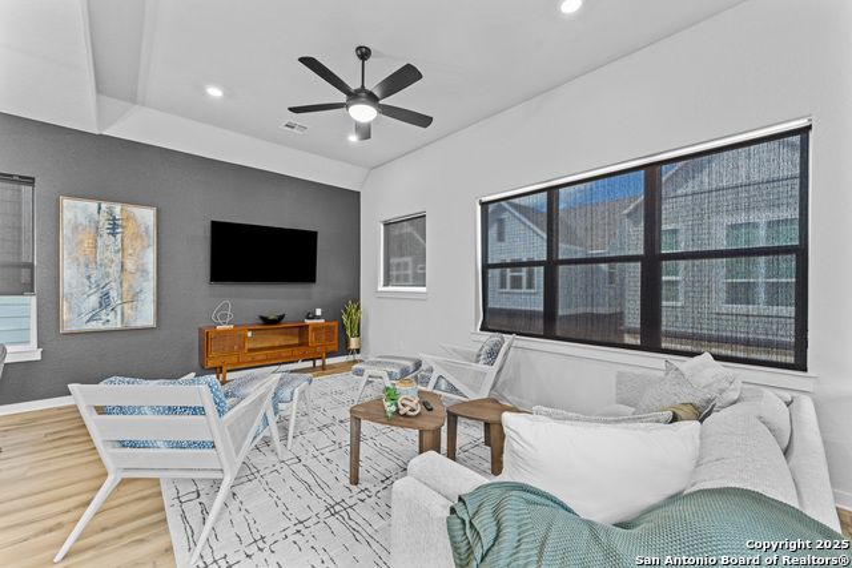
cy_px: 284
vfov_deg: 81.2
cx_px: 426
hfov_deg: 104.2
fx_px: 331
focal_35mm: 14
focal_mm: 14
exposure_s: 1/1.25
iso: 160
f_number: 8
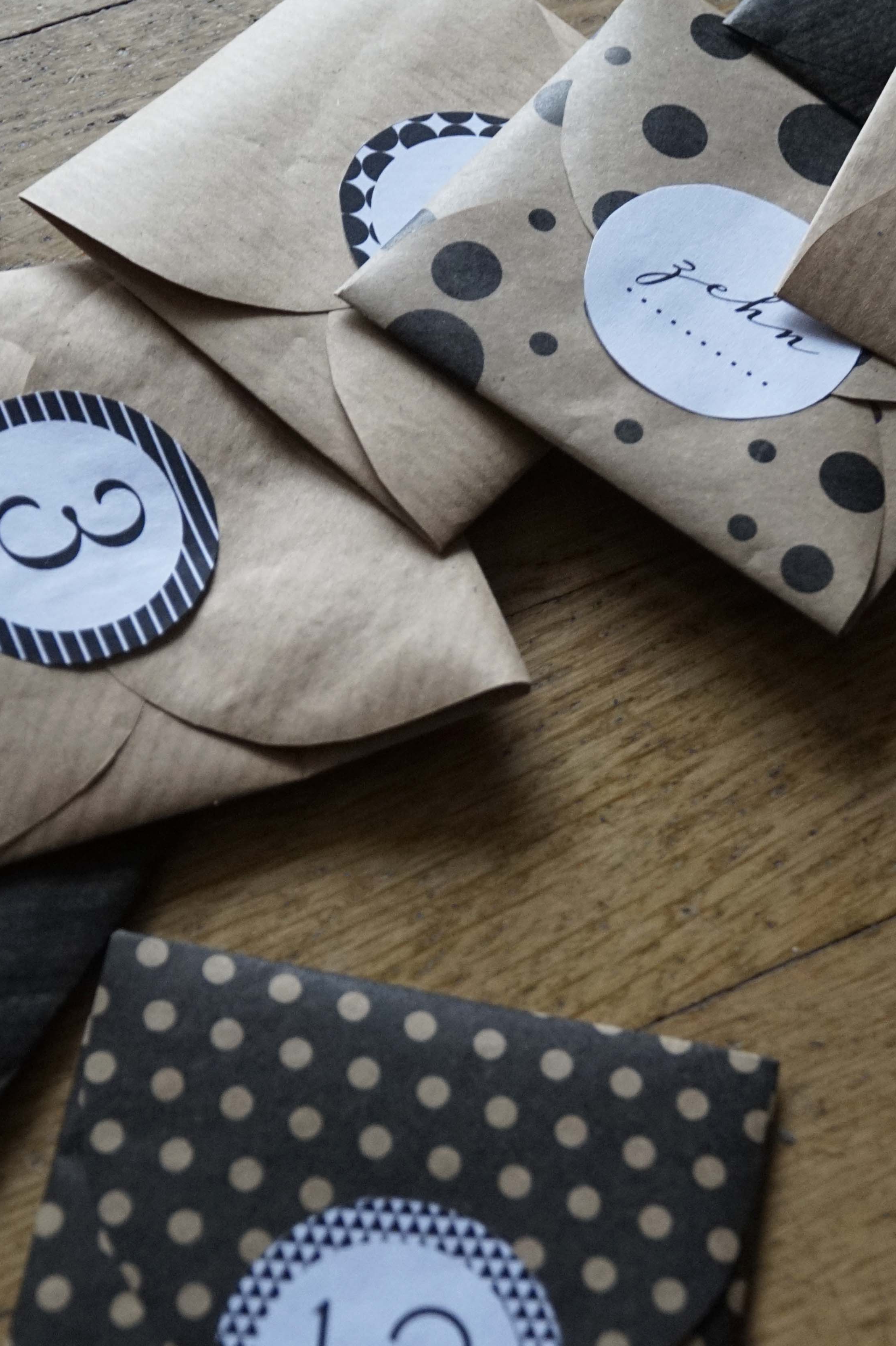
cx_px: 512
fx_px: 2018
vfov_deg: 36.8
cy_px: 763
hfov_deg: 25.0
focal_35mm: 54
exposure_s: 1/60
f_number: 4
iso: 1600
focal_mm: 22
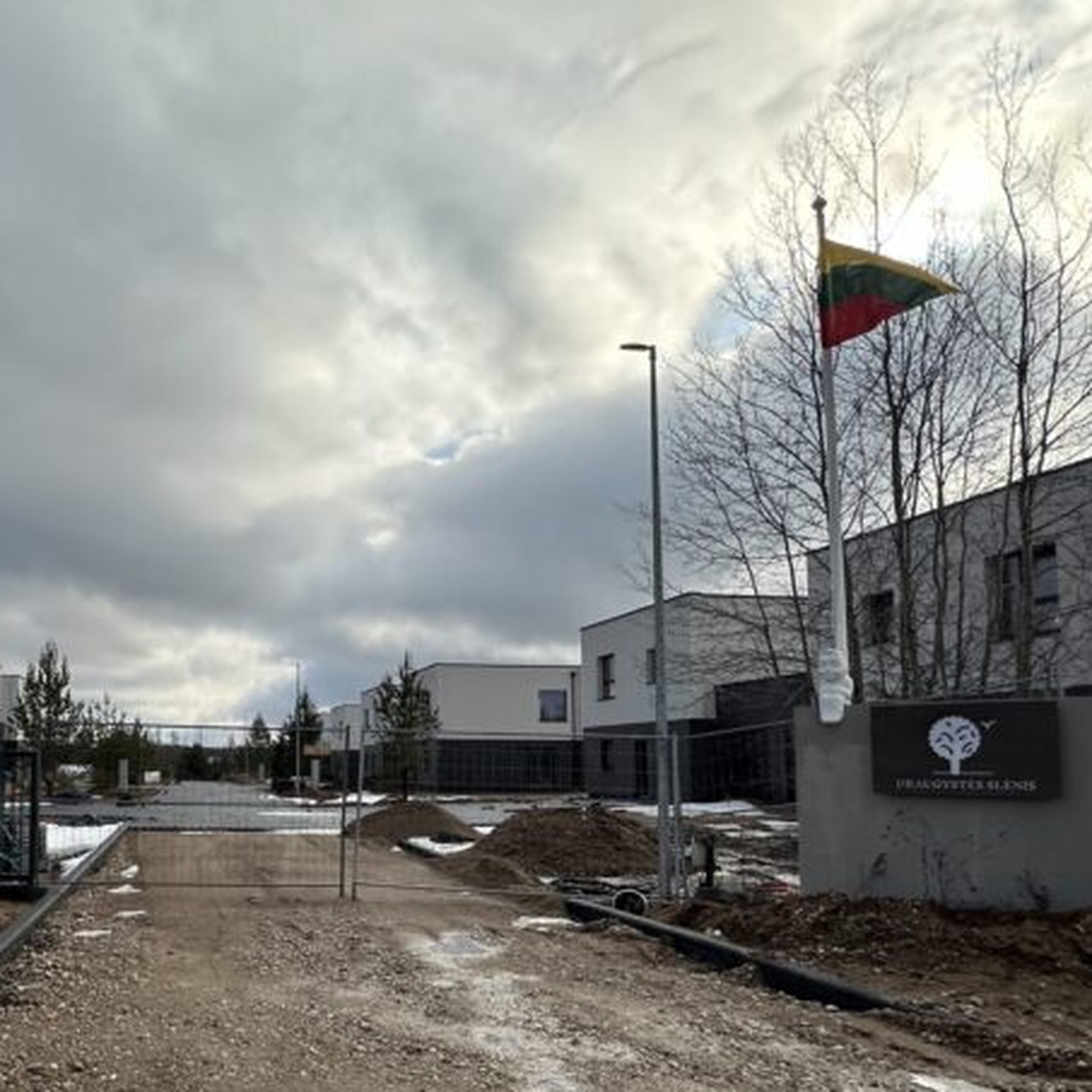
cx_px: 289
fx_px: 999
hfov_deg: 54.9
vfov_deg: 56.6
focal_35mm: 28
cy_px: 680
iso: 50
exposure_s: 1/3040
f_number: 2.2
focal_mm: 2.22
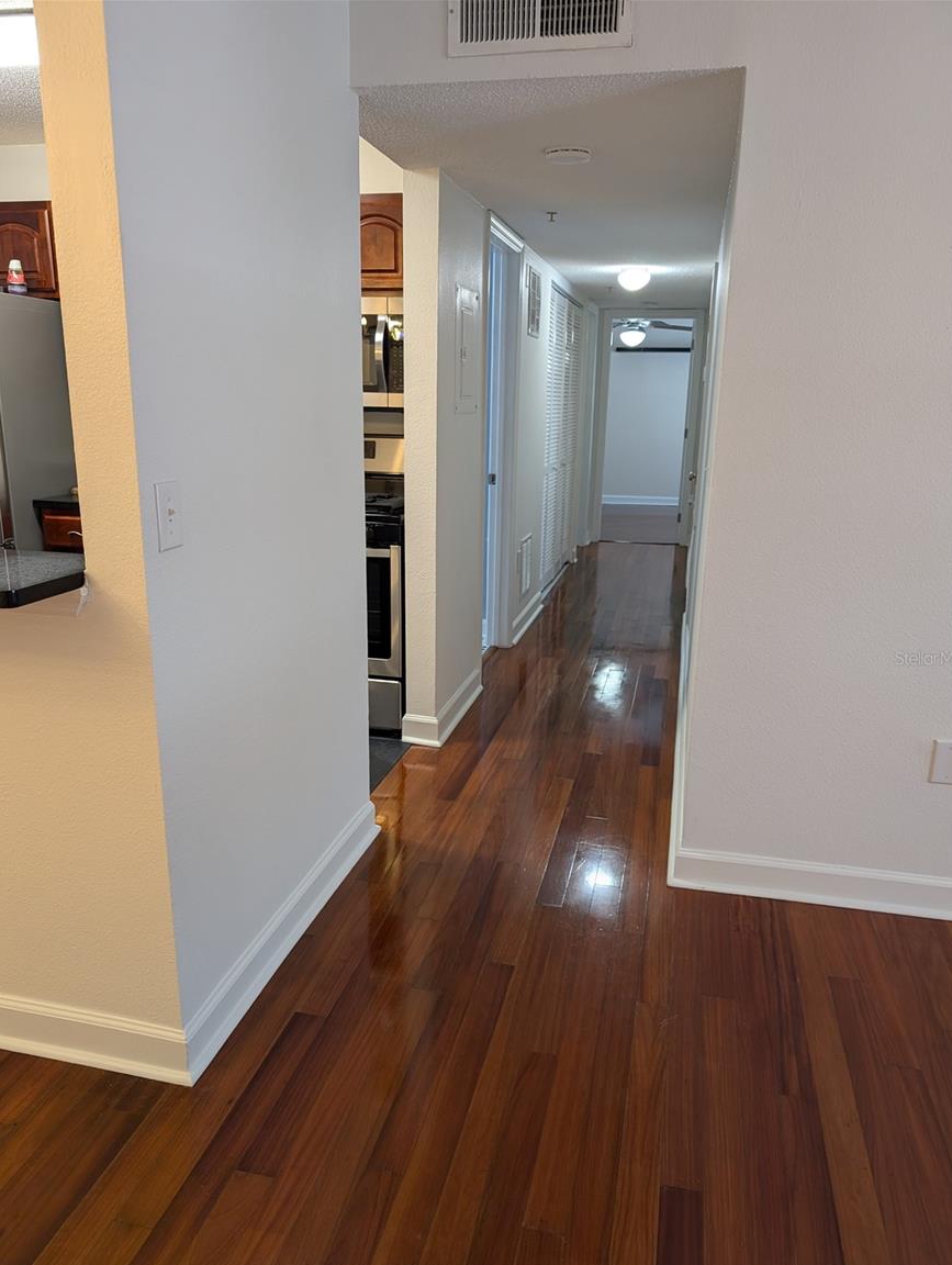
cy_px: 658
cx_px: 477
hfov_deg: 55.0
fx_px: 915
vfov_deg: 69.3
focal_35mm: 25
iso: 238
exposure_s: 1/120
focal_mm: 6.9
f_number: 1.68
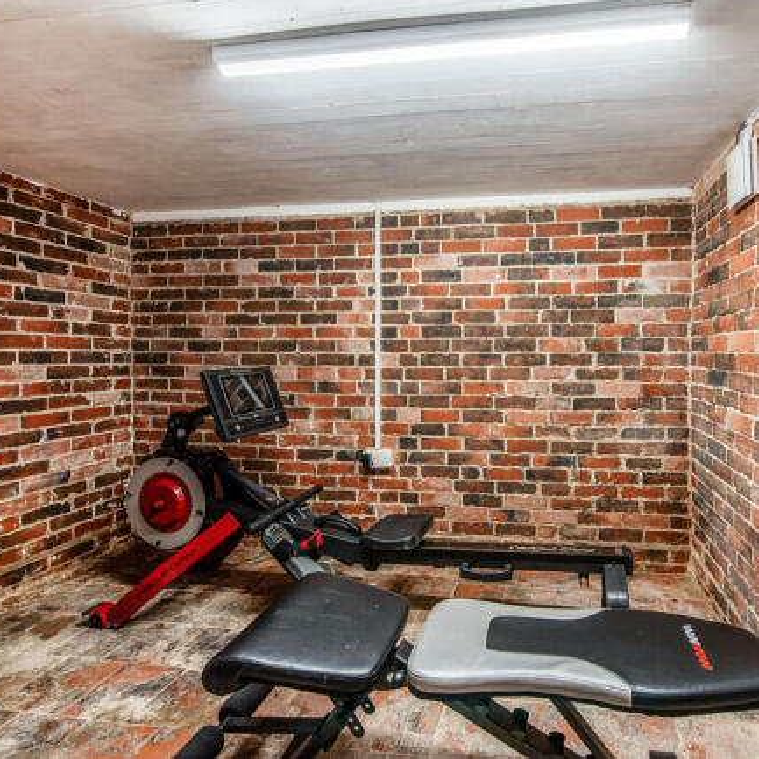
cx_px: 493
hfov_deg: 78.6
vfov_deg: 80.7
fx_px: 447
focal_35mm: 18
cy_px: 378
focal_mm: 14
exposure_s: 1/13
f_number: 7.1
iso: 400
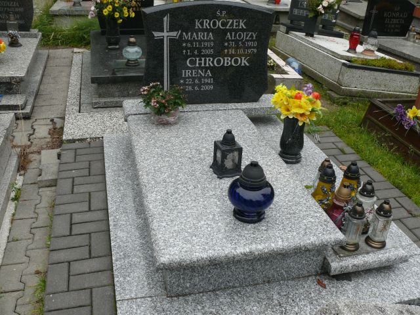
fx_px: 425
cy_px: 158
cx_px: 210
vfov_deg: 40.7
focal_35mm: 35
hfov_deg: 52.6
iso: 100
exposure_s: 1/250
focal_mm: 7.4
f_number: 4
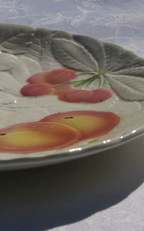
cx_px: -41
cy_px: 79
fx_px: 496
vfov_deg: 26.0
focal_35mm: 79
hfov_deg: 15.7
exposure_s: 1/3000
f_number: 13
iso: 1600
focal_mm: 26
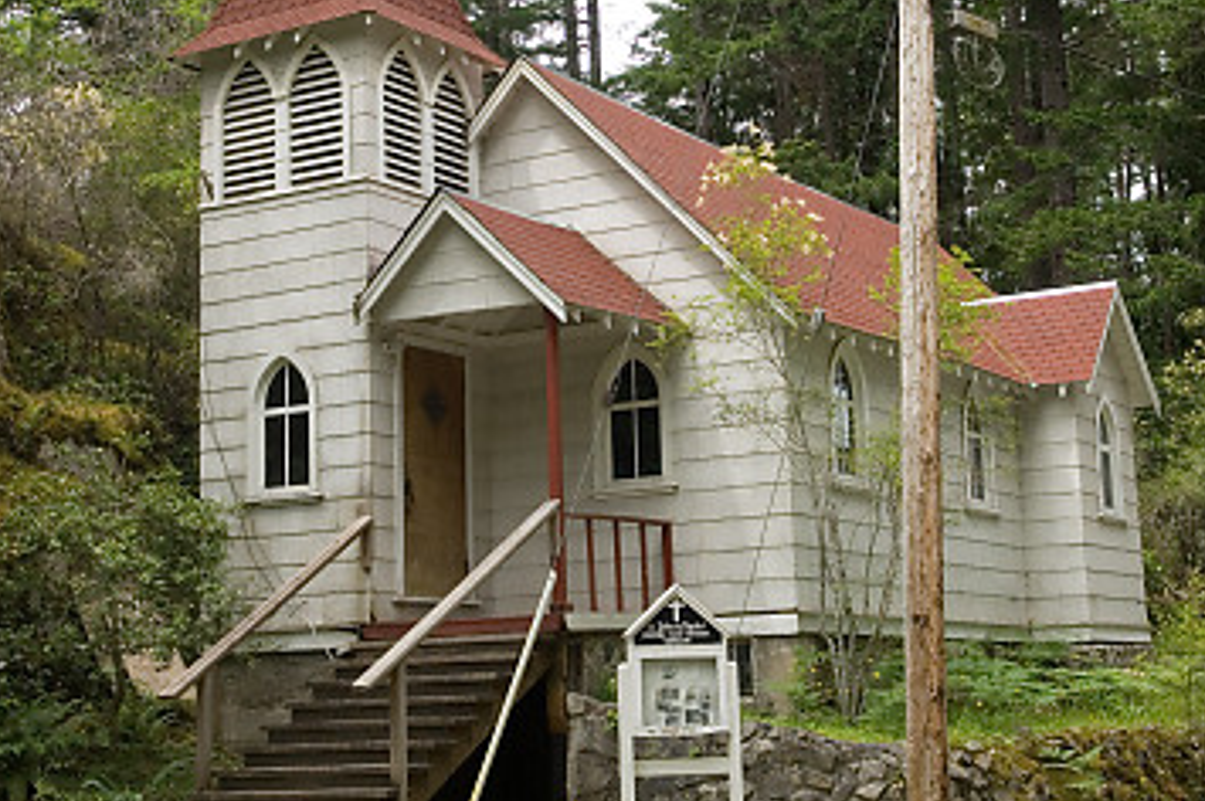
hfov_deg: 30.5
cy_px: 290
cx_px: 594
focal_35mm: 66
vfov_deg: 20.5
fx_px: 2207
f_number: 5.6
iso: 100
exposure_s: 1/180
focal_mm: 26
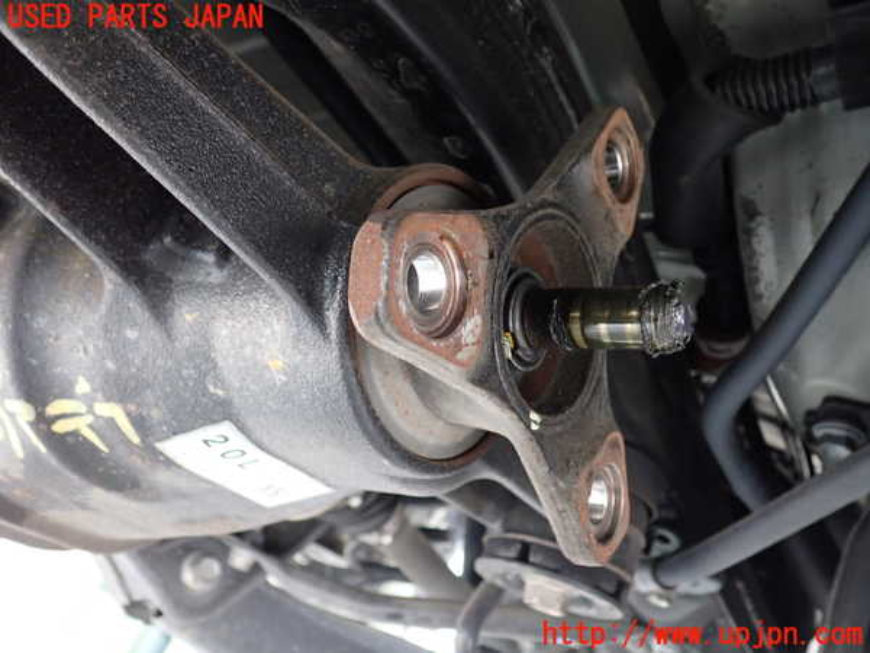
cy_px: 326
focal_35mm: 30
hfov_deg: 60.0
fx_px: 754
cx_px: 435
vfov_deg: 46.8
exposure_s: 1/30
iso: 500
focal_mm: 5.4
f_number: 2.3
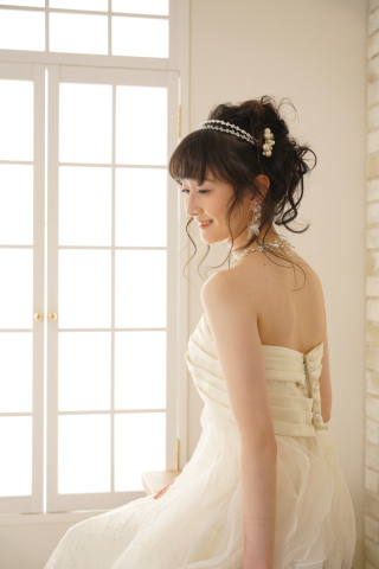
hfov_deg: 27.9
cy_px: 284
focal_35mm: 48
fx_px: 764
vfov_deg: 40.8
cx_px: 190
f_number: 3.5
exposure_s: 1/160
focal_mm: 48.4
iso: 800
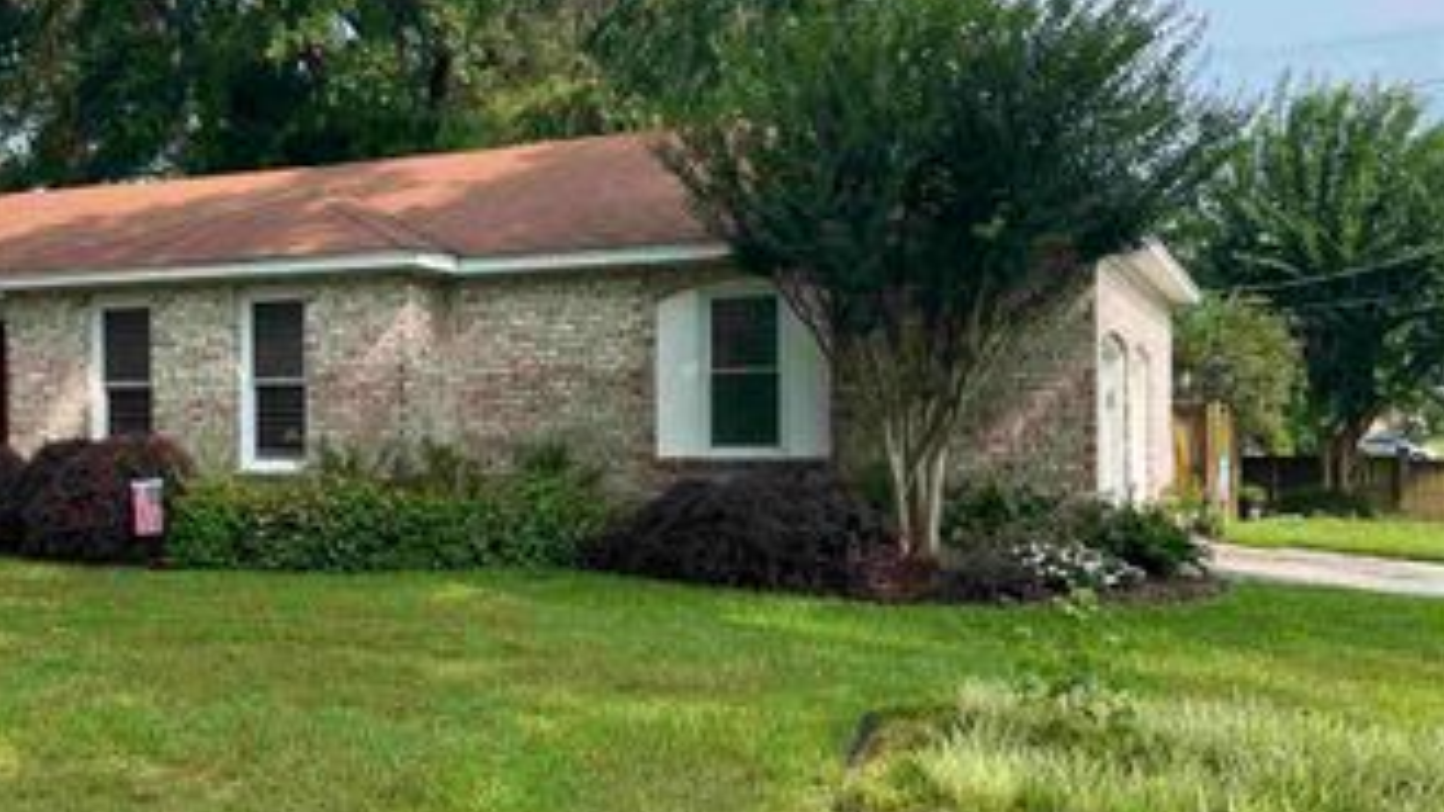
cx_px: 369
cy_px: 410
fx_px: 1646
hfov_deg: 45.8
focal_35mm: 43
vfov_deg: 27.7
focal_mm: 5.7
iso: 50
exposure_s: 1/1575
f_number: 1.5
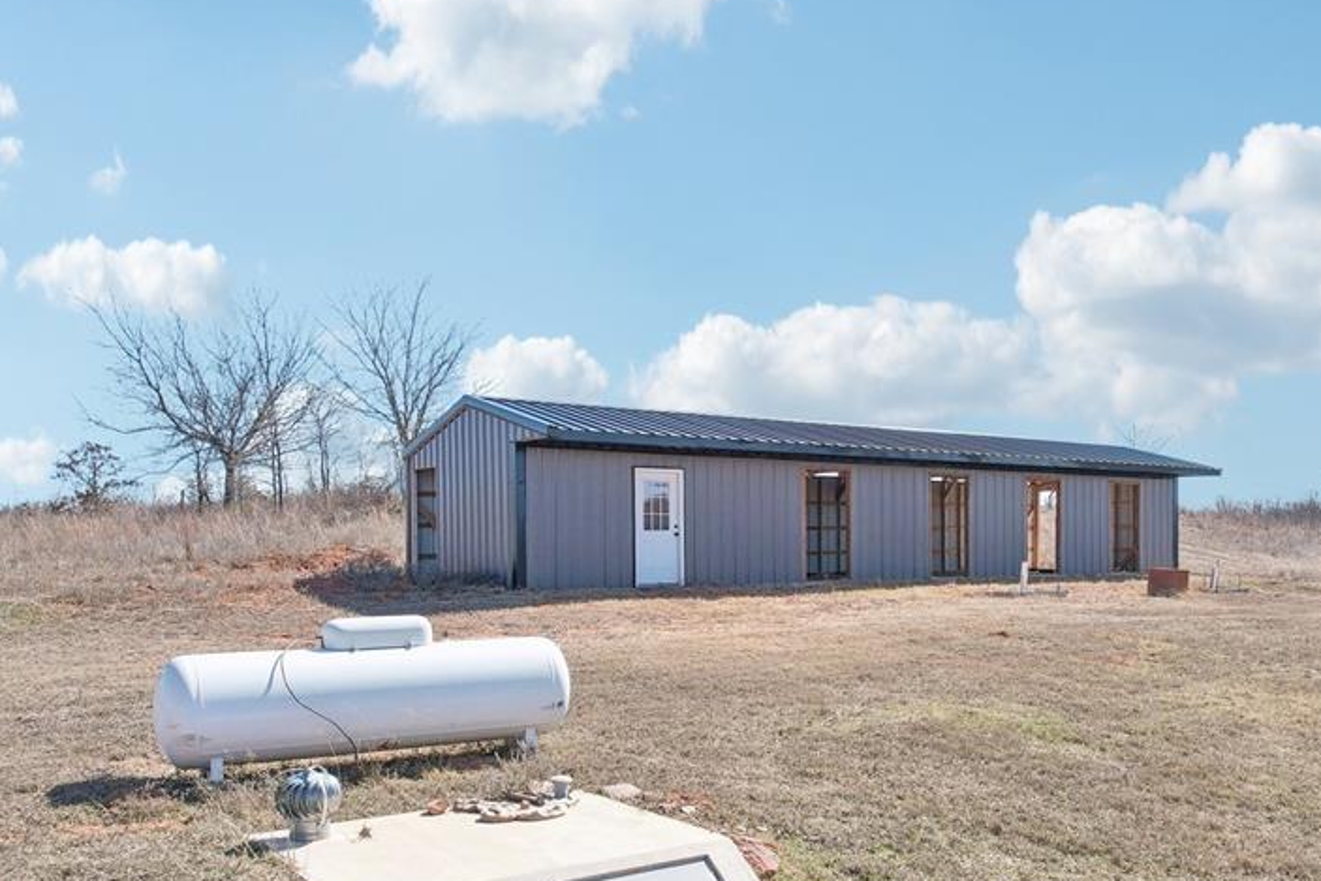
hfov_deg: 57.9
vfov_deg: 40.8
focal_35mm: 32
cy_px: 552
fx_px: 1174
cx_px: 837
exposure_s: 1/1500
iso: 160
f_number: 2.8
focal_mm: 8.4
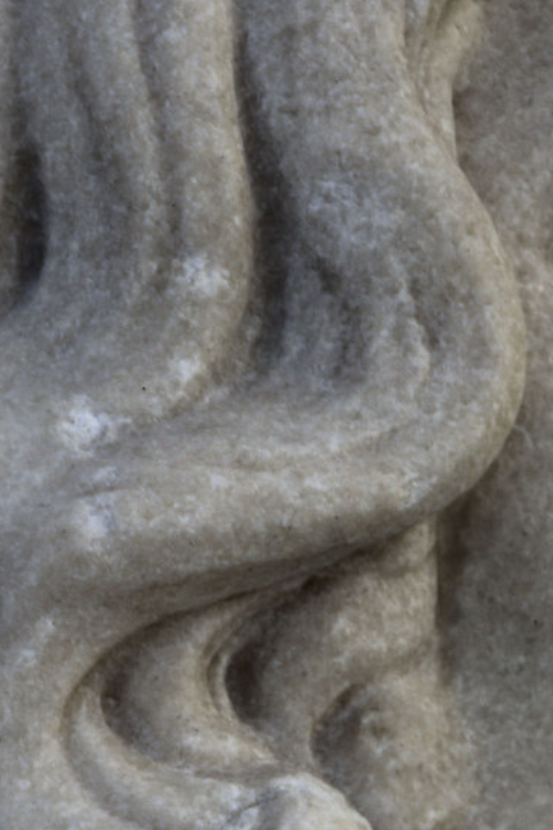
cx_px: 688
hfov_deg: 4.0
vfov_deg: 6.0
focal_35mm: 343
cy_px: 1034
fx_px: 7903
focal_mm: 52
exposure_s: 1/125
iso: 100
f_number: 5.6
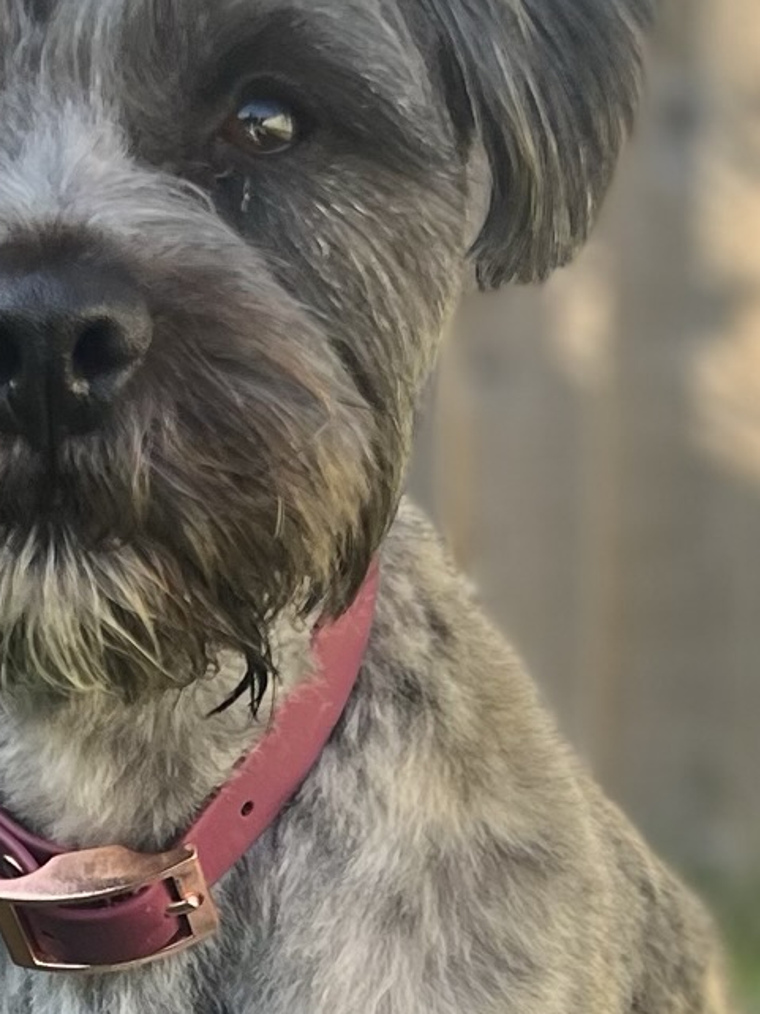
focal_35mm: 83
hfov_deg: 17.6
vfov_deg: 23.3
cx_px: 128
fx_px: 2431
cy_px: 752
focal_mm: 5.7
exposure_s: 1/342
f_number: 1.5
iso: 50
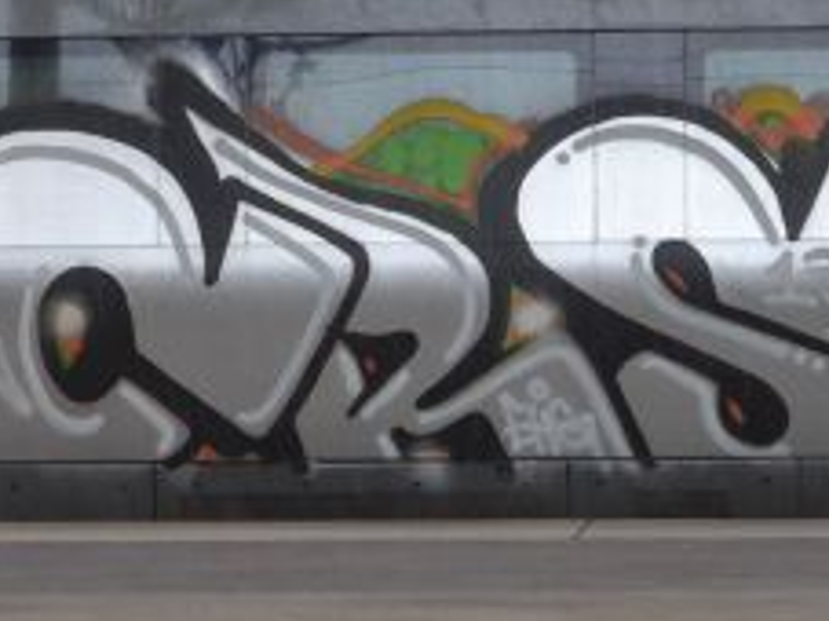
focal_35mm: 227
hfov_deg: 8.7
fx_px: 5433
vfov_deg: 6.5
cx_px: 544
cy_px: 323
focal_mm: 20.4
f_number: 4.8
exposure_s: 1/80
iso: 400
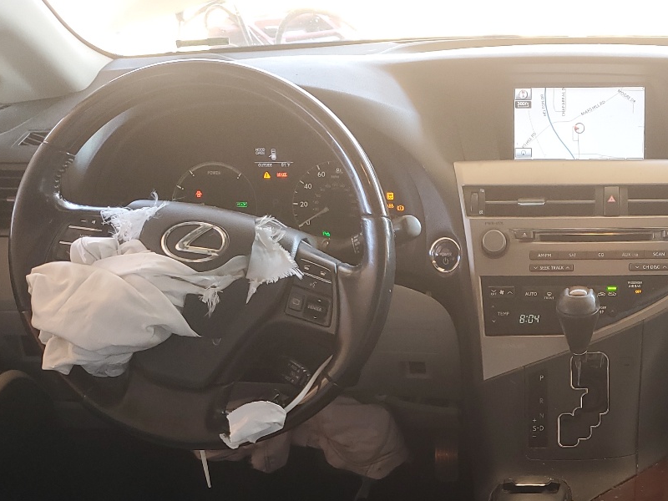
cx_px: 545
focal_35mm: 52
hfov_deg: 35.5
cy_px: 496
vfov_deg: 26.6
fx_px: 1003
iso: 57
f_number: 1.5
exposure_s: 1/60.2
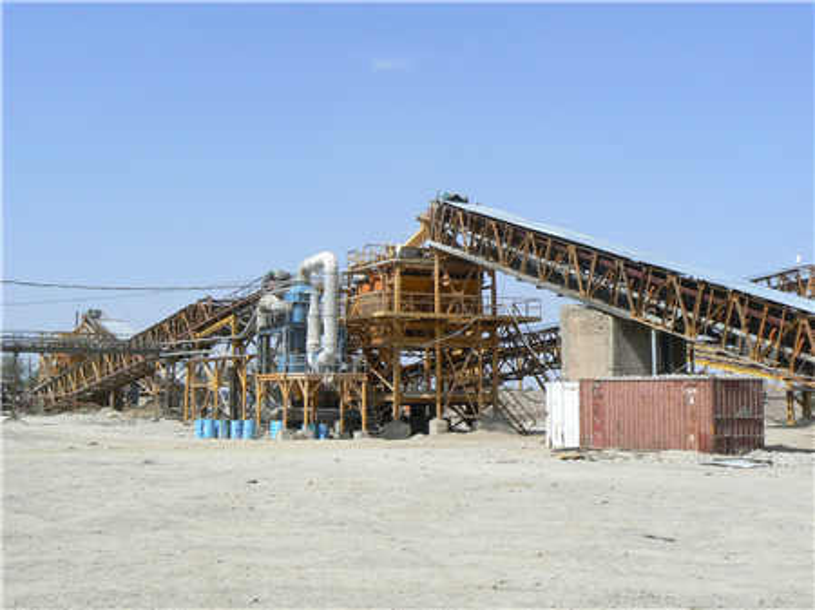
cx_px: 408
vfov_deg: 30.9
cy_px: 305
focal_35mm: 47
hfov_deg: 40.5
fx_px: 1106
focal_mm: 7.8
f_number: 8
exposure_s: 1/400
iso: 80
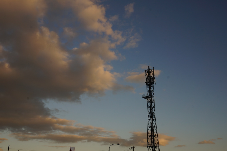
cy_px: 76
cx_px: 114
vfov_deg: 36.8
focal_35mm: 36
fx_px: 227
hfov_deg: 53.2
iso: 100
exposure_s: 1/80
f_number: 11
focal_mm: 24
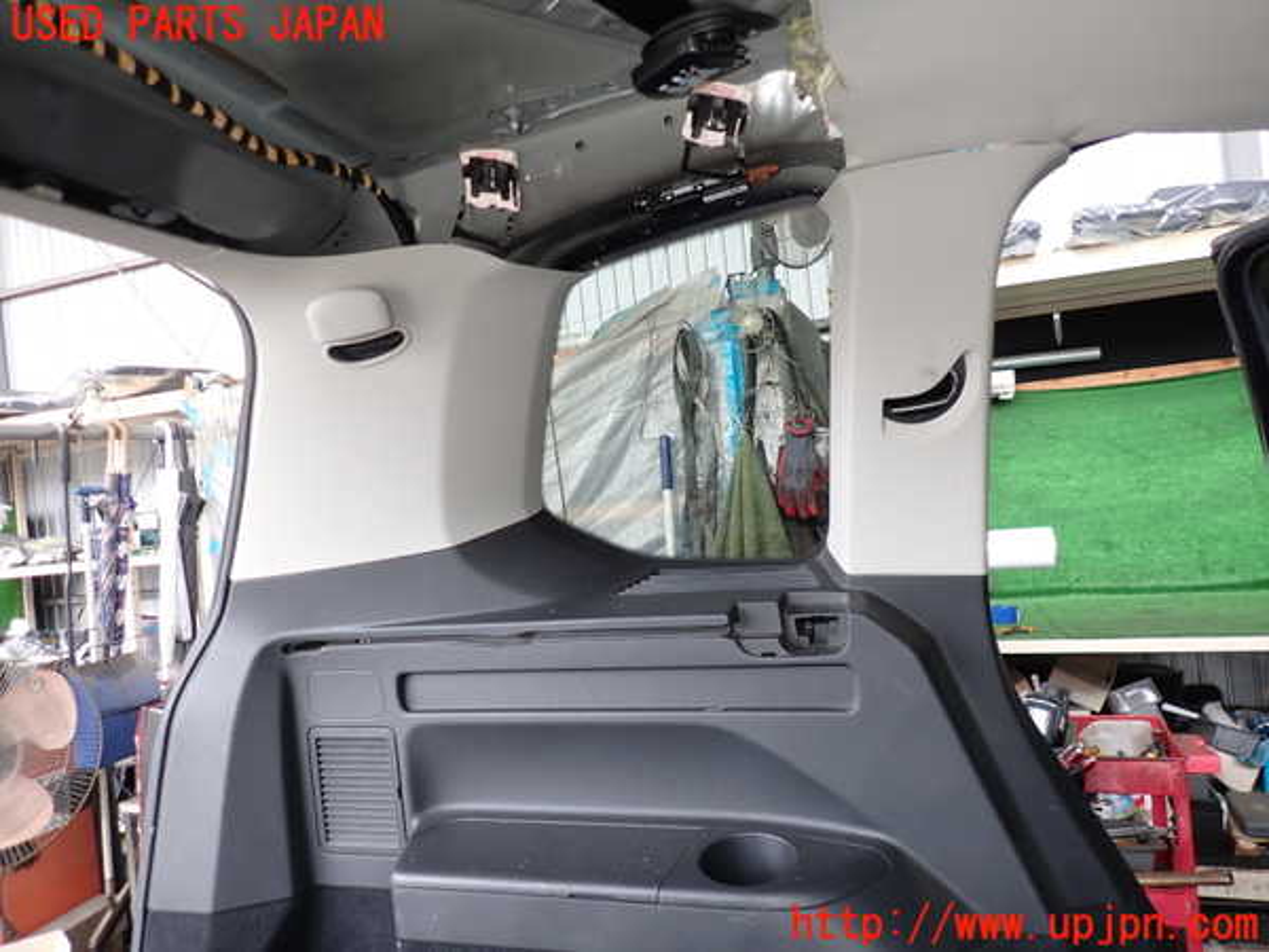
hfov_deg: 69.4
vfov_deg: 54.9
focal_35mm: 25
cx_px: 634
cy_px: 476
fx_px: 916
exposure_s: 1/60
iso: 160
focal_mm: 4.5
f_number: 2
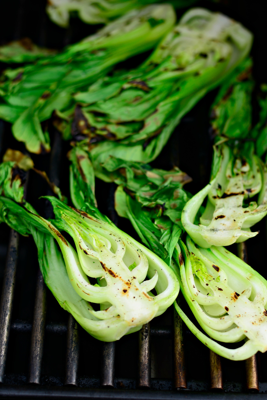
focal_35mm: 62
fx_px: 689
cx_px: 149
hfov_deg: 21.9
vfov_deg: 32.4
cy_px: 197
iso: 100
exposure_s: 1/500
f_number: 2.8
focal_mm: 50
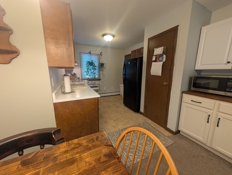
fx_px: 81
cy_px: 88
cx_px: 116
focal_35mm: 12
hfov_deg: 110.5
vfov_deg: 94.6
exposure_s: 1/40
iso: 193
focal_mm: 2.02
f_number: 1.7
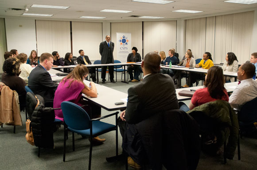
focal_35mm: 36
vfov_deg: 36.8
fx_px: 257
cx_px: 128
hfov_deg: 53.2
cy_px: 85
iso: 1600
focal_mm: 24
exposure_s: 1/125
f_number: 3.8
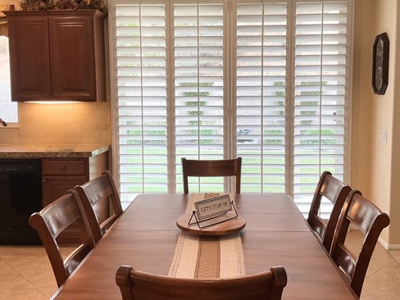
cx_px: 216
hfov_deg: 48.9
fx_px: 439
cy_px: 134
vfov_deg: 37.7
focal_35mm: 38
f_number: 1.8
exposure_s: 1/120
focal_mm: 3
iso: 50
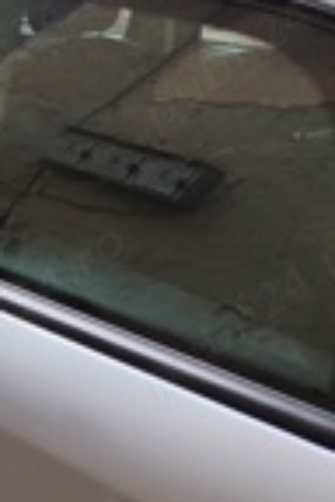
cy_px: 370
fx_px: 1089
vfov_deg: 25.7
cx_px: -112
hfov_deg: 16.5
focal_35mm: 78
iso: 64
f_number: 1.9
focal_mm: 6.12
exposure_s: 1/100
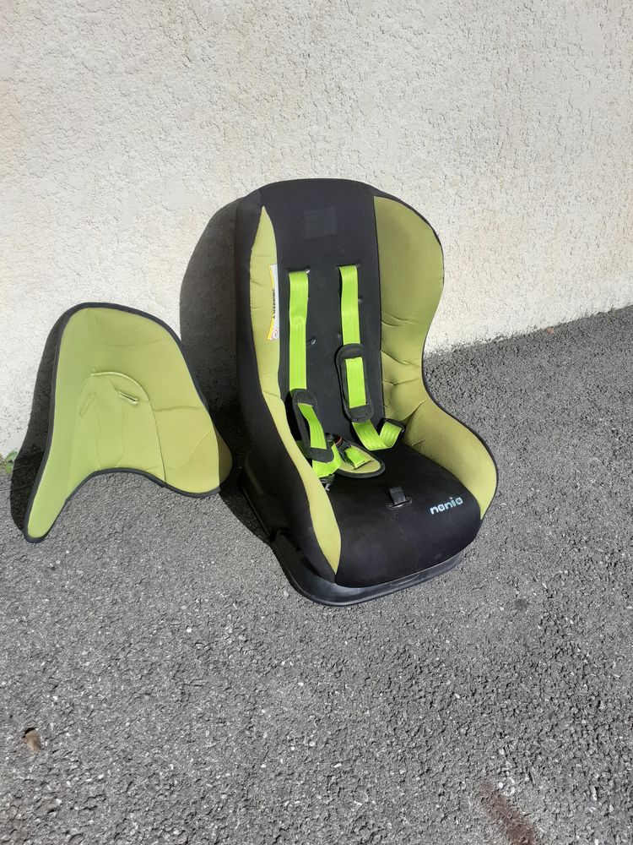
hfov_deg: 51.4
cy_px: 422
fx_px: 658
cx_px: 316
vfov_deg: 65.3
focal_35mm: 27
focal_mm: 3.6
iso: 40
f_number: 1.9
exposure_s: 1/3759
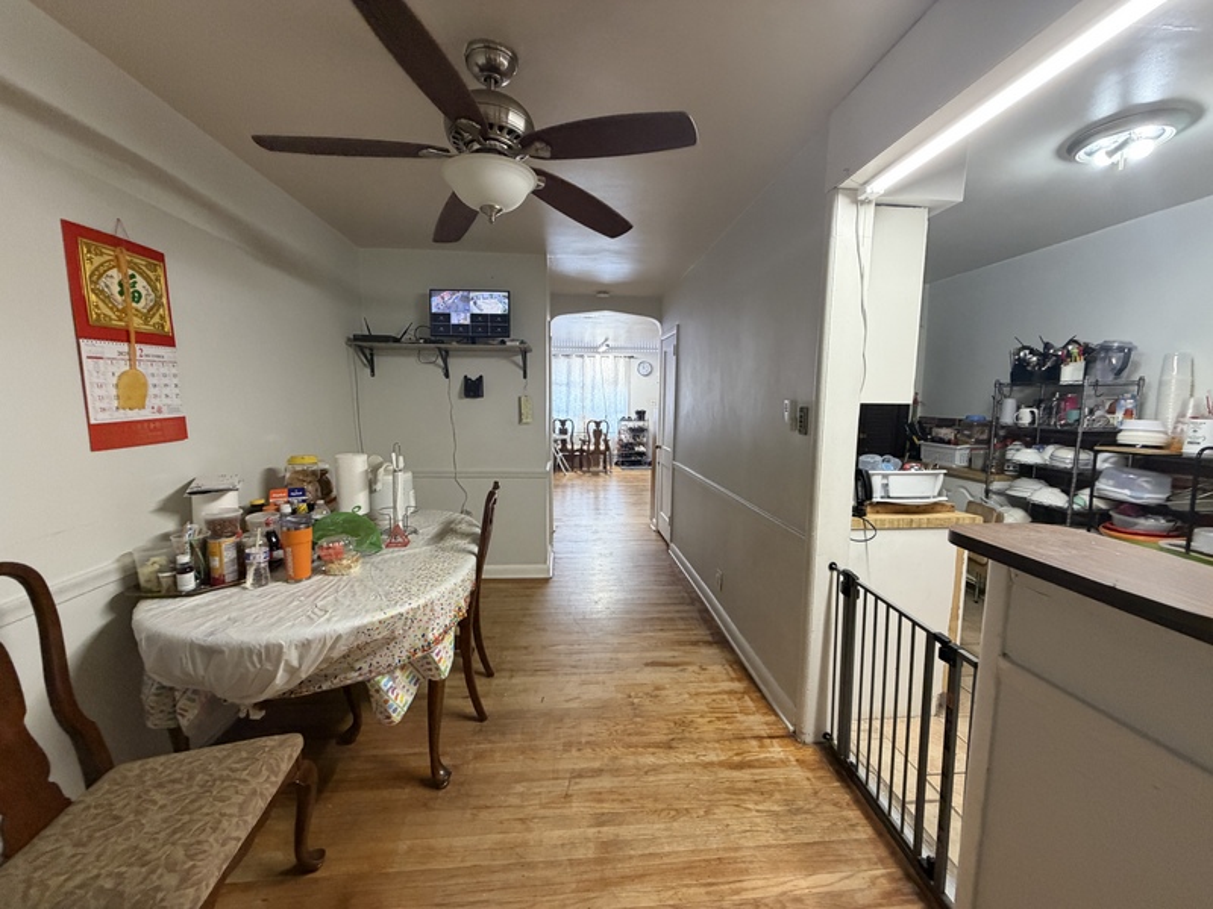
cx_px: 606
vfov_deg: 85.7
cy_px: 454
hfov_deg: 102.1
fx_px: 491
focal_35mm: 14
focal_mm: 2.22
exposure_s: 1/60
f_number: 2.2
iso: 320
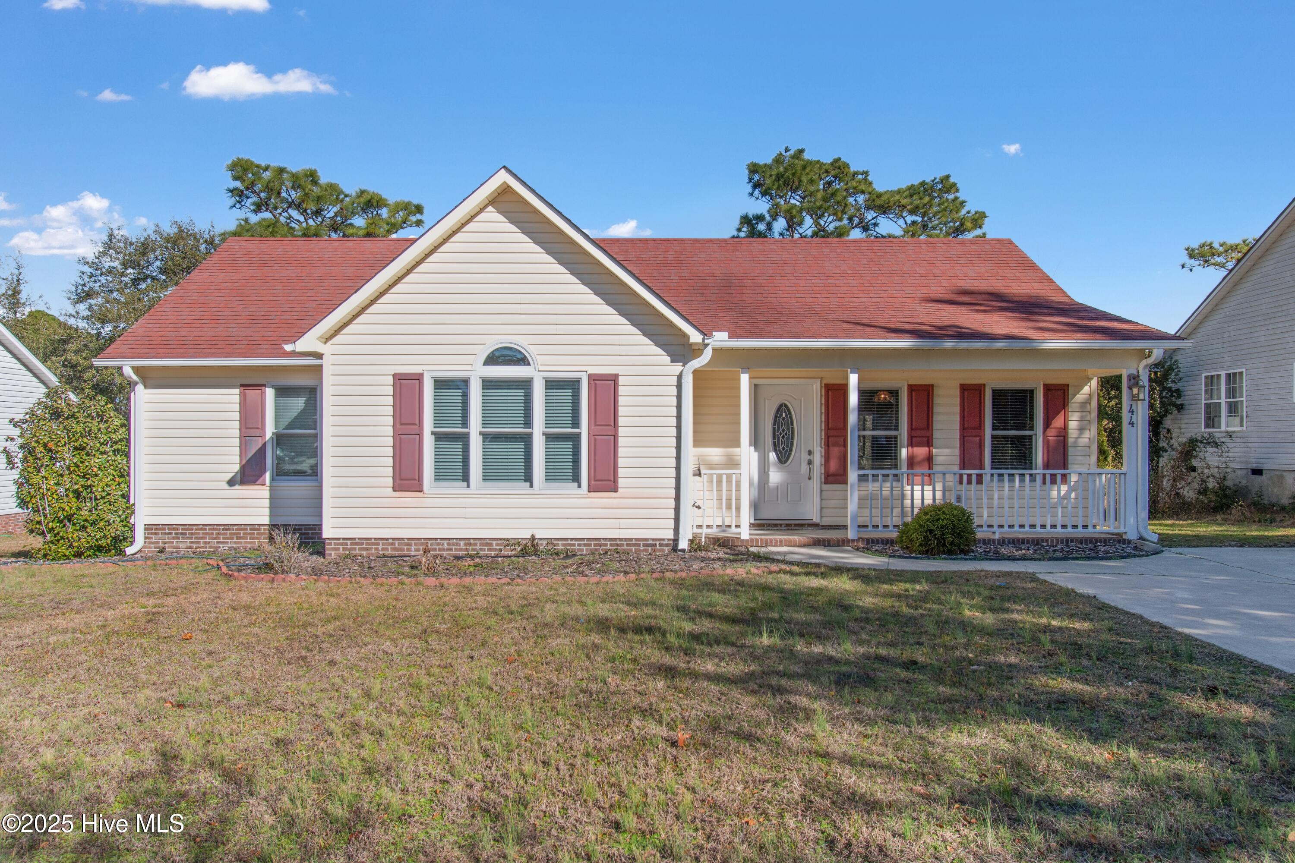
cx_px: 648
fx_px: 791
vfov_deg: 57.2
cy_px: 432
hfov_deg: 78.6
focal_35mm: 22
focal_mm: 15
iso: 100
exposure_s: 1/400
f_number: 10
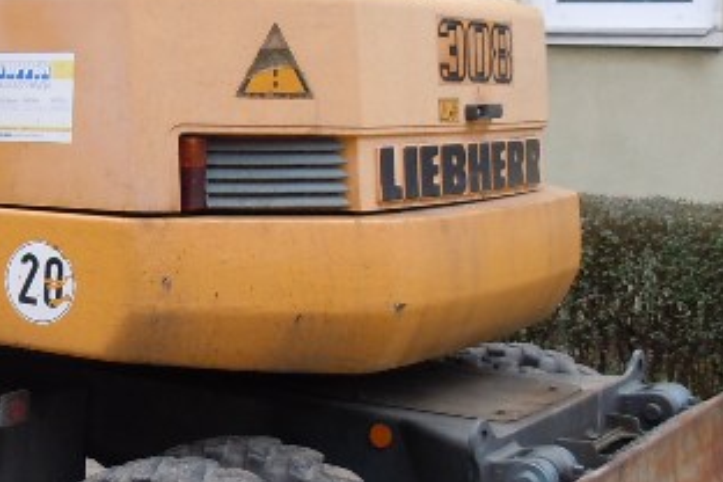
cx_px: 32
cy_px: 220
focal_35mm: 80
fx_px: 1607
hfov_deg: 24.4
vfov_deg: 17.1
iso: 125
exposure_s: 1/60
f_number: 3.5
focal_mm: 5.4
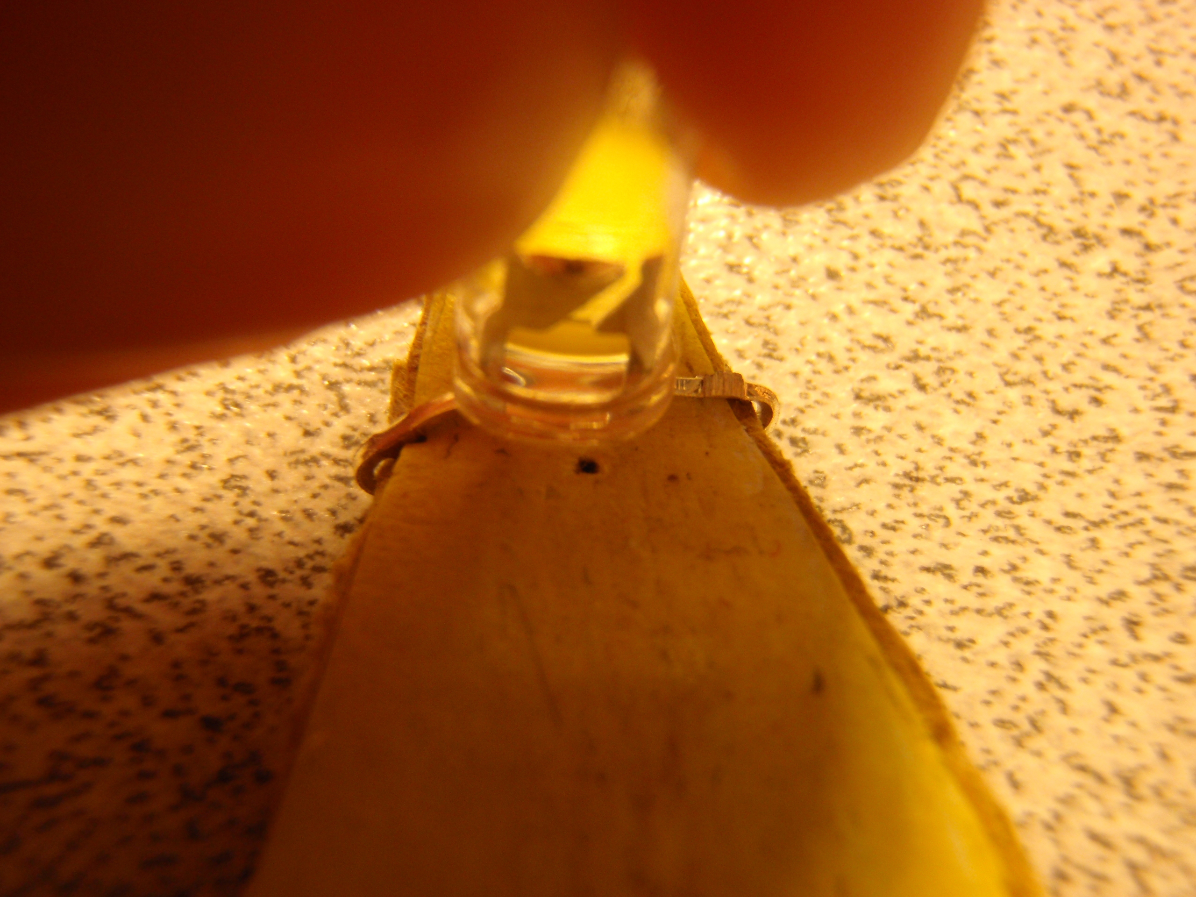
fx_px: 1244
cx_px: 598
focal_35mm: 36
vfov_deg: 39.7
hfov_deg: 51.4
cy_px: 448
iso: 200
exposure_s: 1/15
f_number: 4.1
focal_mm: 6.53
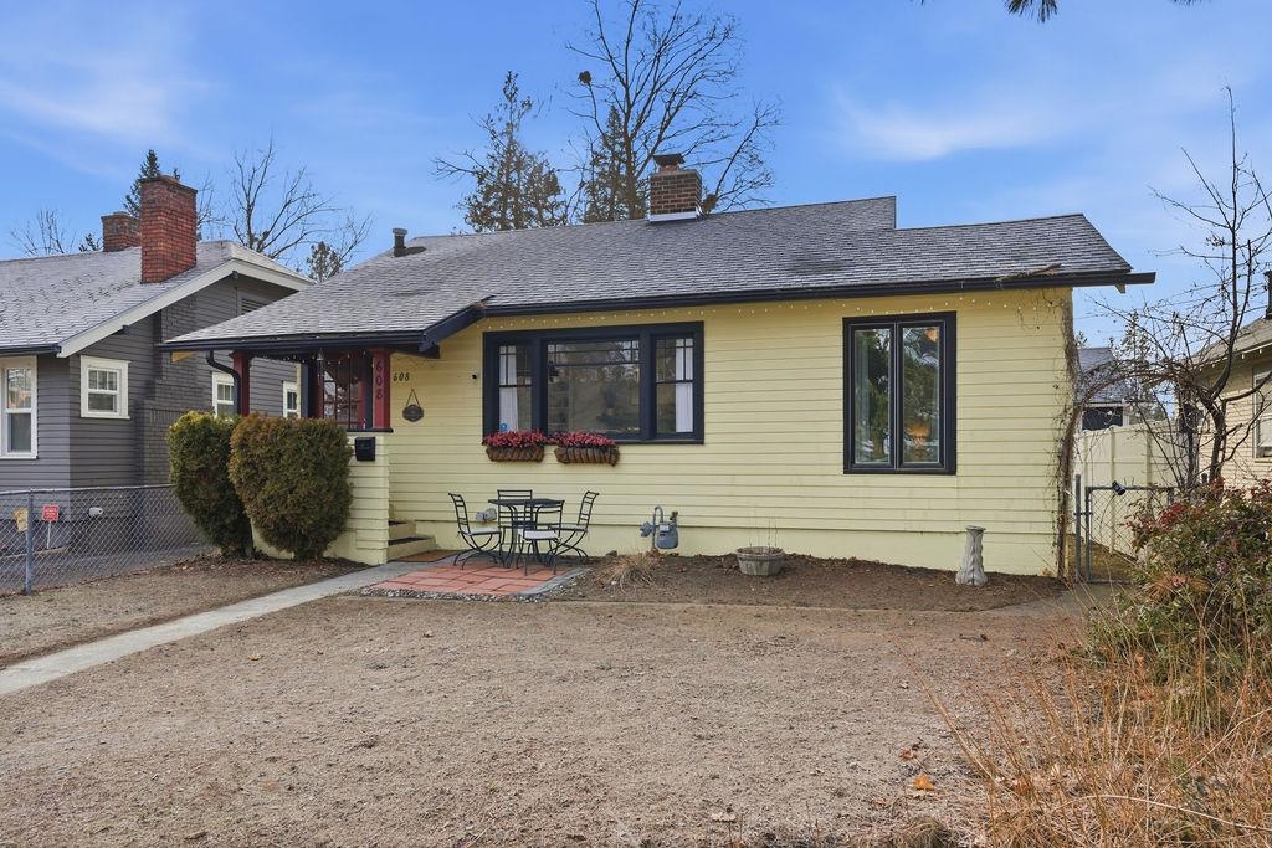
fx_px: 848
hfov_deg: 73.7
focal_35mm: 24
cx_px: 636
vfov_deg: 53.1
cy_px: 424
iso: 100
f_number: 8
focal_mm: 24
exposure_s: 1/1000
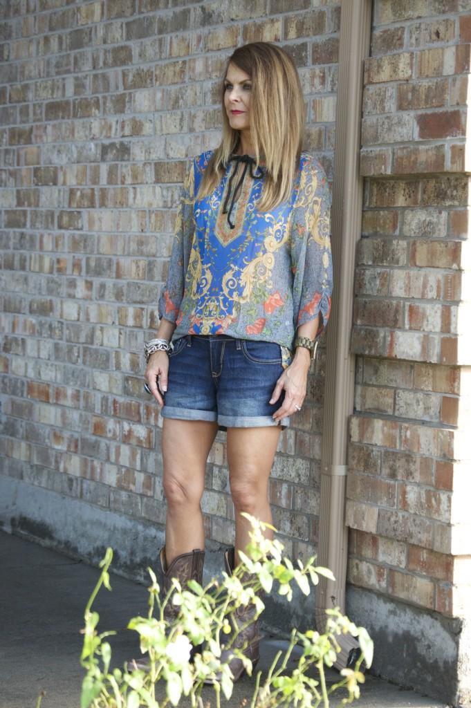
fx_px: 1946
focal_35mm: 99
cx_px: 236
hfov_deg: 13.8
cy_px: 354
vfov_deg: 20.6
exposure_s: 1/125
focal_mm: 66
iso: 720
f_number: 4.2
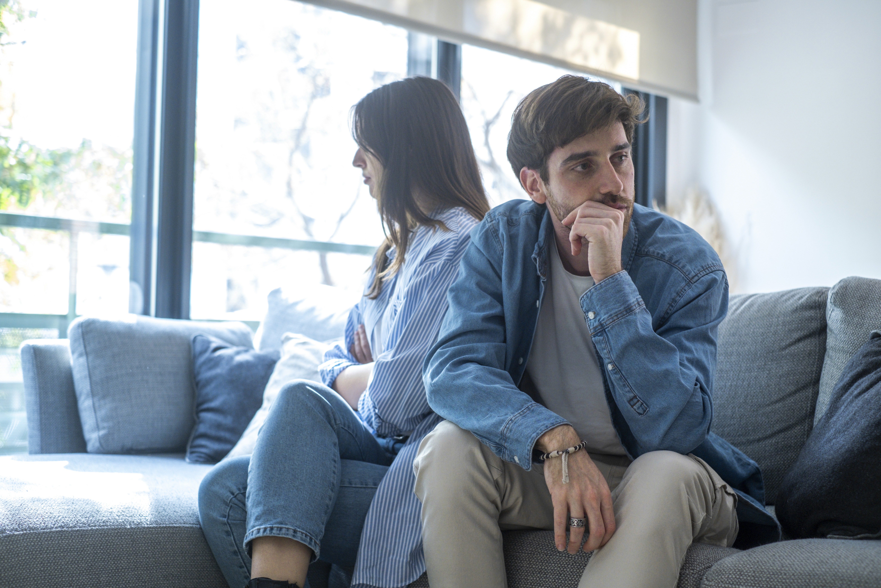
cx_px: 440
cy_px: 294
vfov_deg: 25.5
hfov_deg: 37.5
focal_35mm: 53
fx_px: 1297
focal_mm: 35
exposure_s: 1/250
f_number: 2.5
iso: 800
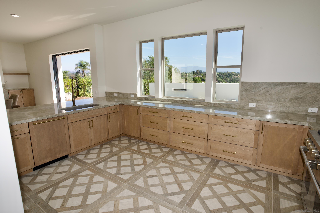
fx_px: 169
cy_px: 106
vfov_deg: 64.6
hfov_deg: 86.9
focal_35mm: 19
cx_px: 160
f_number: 10
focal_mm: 19
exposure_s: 1/60
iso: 100
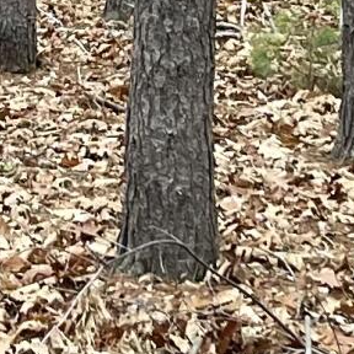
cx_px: -87
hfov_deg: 7.5
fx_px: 2661
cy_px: -538
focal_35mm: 230
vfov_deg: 7.1
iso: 40
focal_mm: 5.1
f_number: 1.6
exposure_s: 1/121
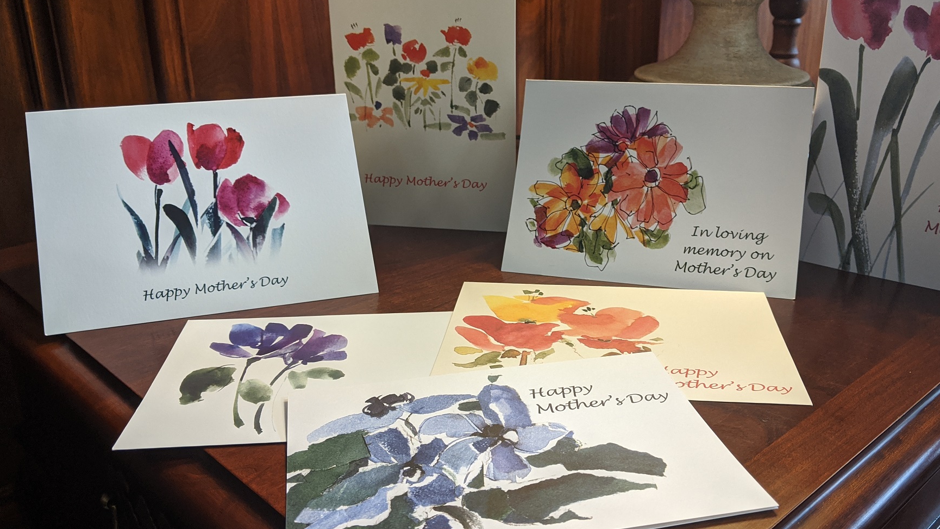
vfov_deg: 34.6
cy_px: 254
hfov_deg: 57.9
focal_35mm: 34
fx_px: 847
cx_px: 516
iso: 193
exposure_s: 1/125
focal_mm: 4.44
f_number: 1.8
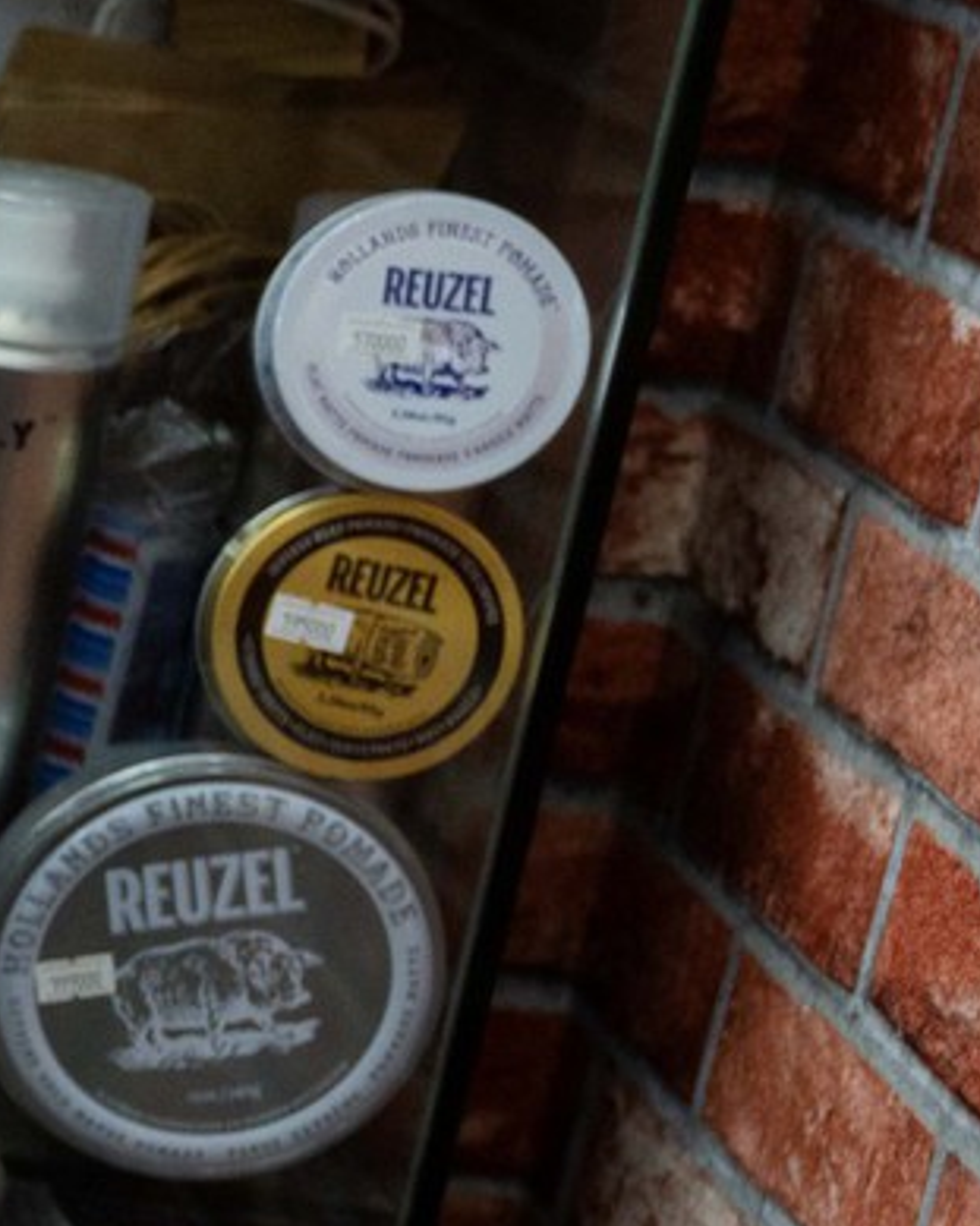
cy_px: 687
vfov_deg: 13.5
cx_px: -2086
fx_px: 5165
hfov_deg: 8.7
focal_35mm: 142
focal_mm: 29.5
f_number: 2.8
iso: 800
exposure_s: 1/200
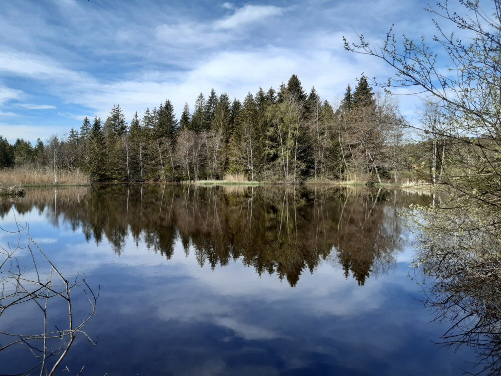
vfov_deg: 53.1
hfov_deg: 67.3
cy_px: 188
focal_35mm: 26
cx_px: 250
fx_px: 376
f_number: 1.7
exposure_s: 1/1422
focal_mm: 3.92
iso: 40
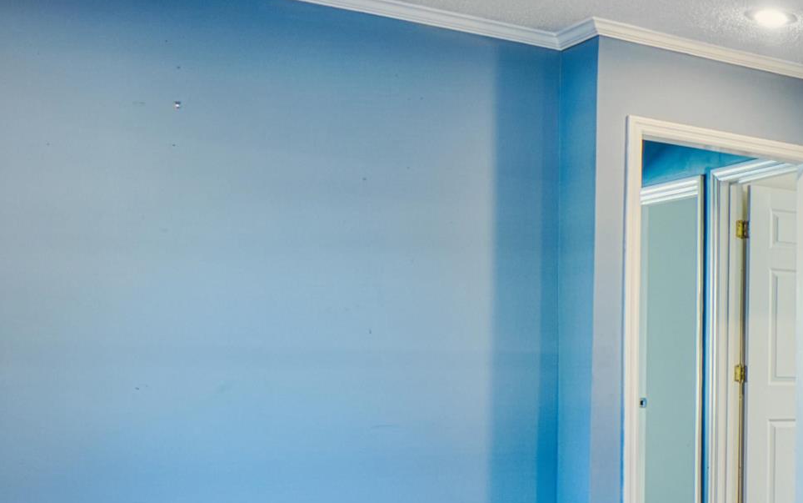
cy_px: 367
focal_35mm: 54
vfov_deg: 23.8
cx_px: 1237
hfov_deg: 26.1
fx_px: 1182
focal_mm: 8
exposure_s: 1
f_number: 8
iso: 100
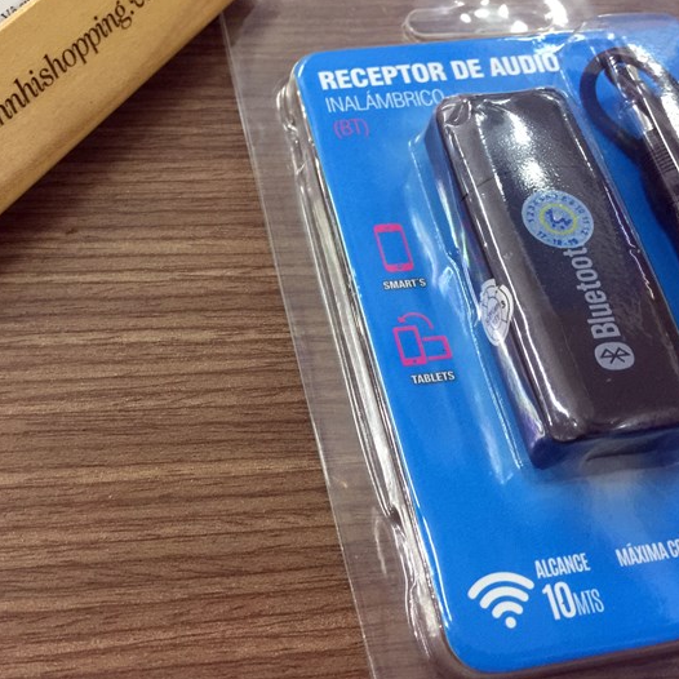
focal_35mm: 39
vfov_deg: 42.8
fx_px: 865
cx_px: 243
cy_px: 310
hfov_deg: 42.4
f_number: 2.2
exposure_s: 1/17
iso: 125
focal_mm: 4.15
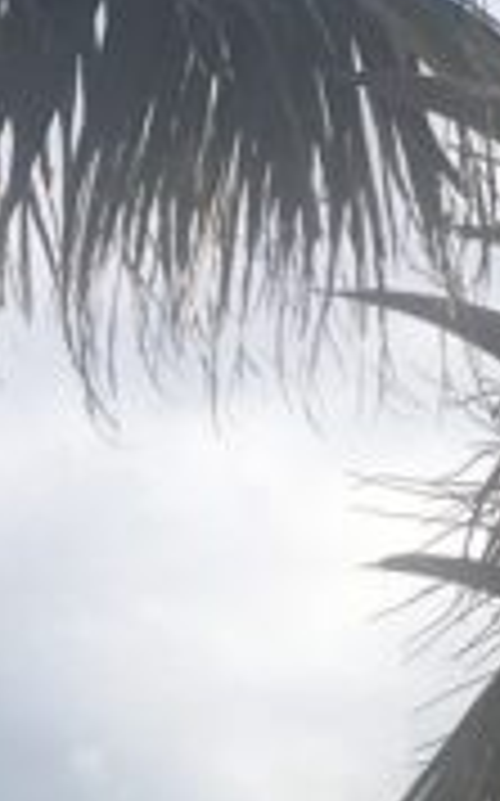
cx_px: -595
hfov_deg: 7.1
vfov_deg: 11.3
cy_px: 1278
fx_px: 3865
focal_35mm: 177
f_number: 2.2
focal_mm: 4.15
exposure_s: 1/1326
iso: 25
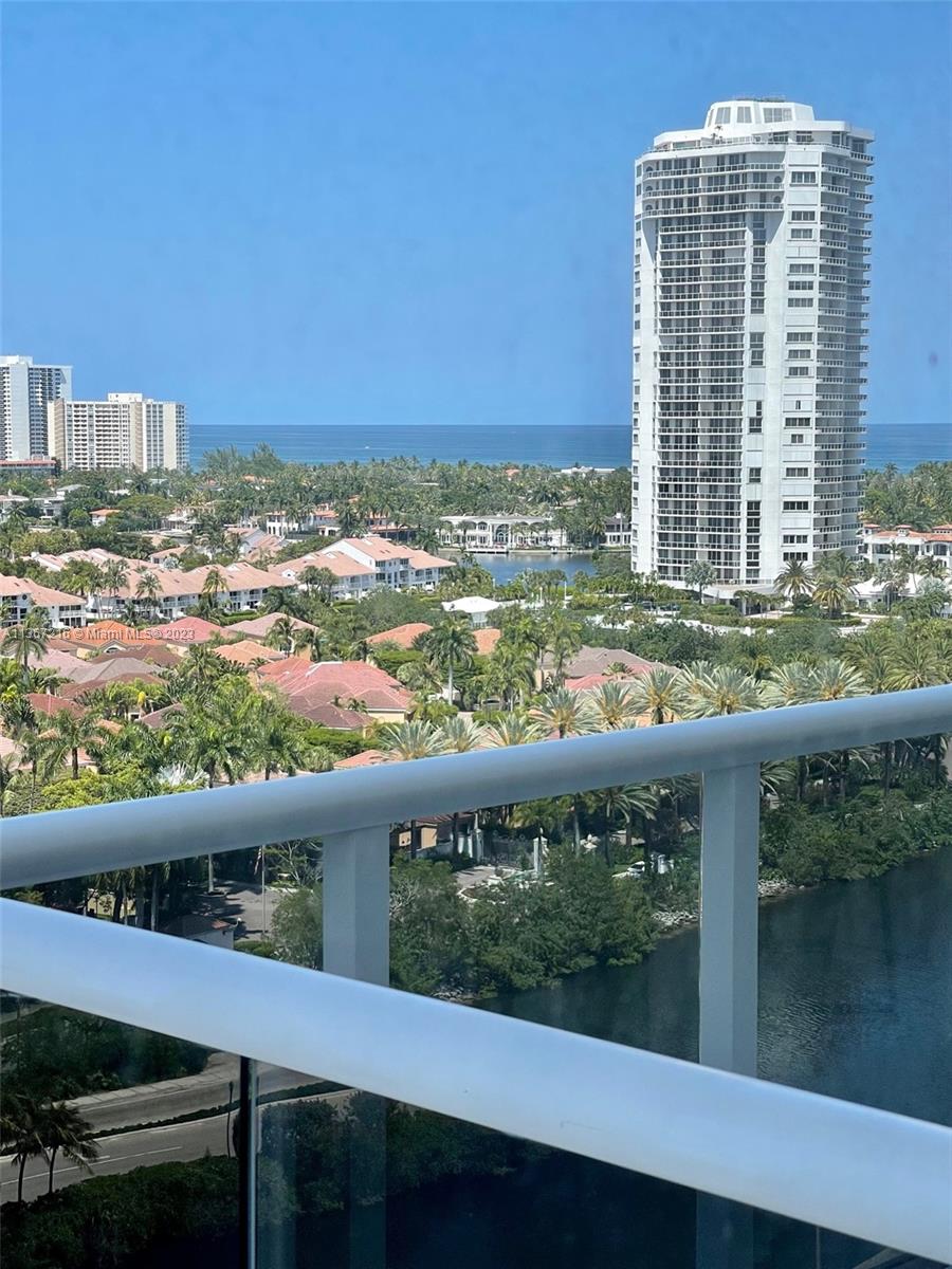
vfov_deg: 30.3
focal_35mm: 64
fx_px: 2347
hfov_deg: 22.9
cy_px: 634
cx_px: 476
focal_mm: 7.5
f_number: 2.2
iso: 20
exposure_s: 1/1143
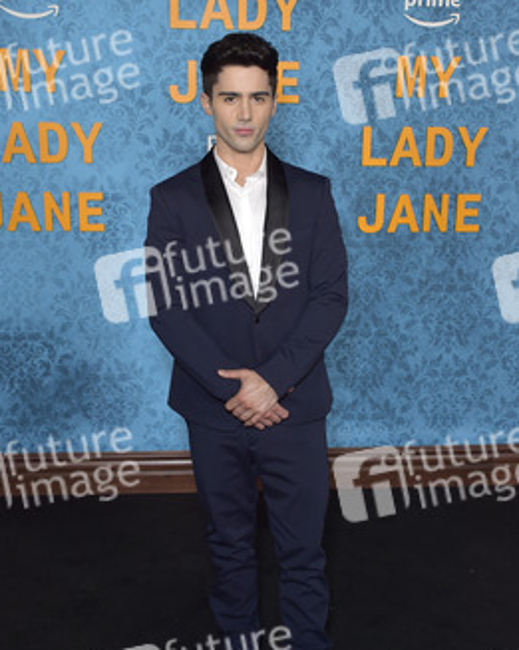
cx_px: 256
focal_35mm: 46
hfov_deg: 32.7
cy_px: 376
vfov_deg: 40.3
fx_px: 884
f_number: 6.3
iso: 640
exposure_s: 1/200
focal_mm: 40
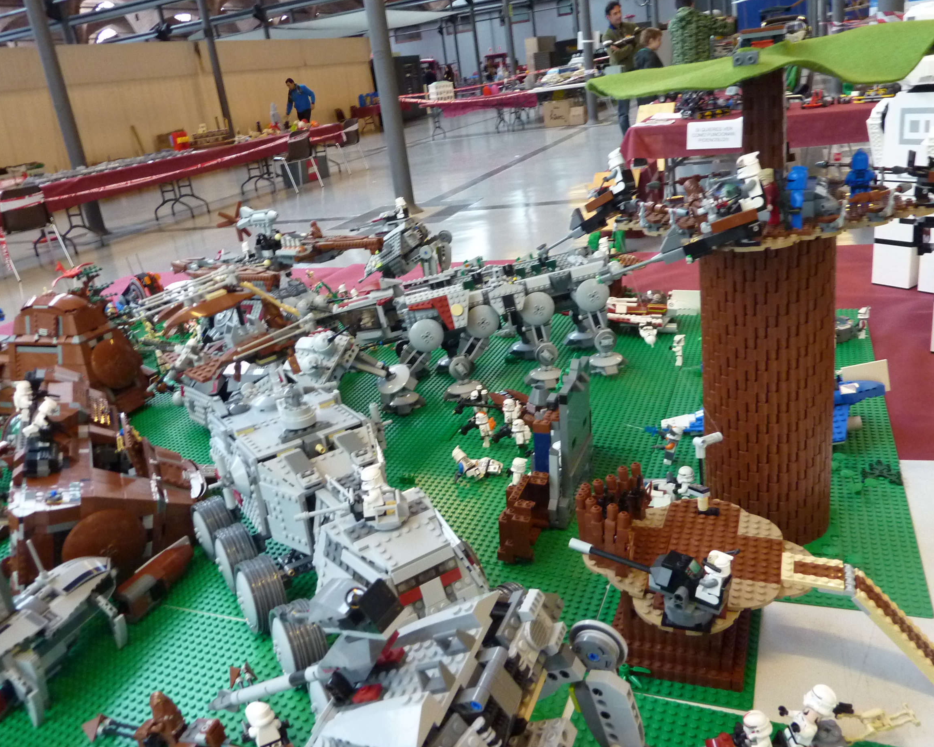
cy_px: 369
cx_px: 443
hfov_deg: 64.0
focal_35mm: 27
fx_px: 746
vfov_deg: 53.2
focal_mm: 4.1
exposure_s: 1/13
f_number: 3.3
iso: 400
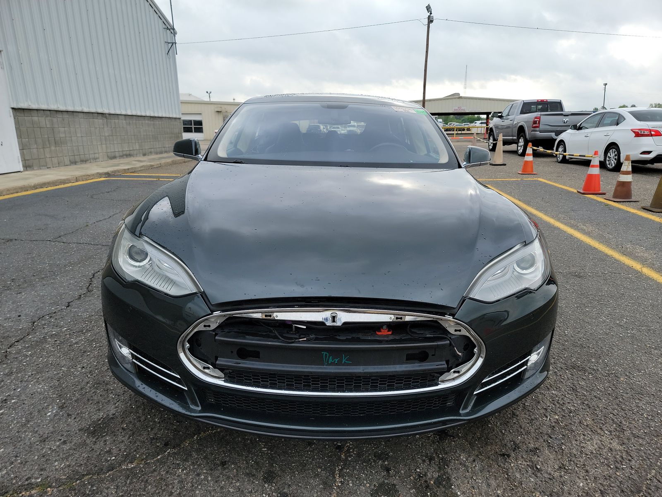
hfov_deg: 71.6
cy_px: 248
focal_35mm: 24
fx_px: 459
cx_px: 331
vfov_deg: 56.8
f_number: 1.8
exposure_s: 1/270
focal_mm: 6.7
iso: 50
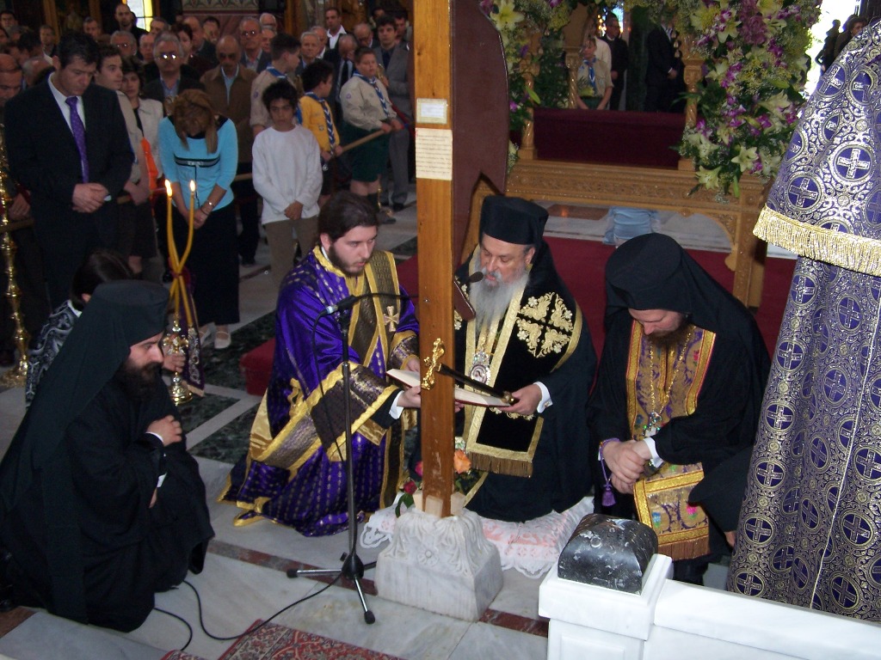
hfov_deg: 49.0
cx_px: 440
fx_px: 967
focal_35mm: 38
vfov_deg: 37.7
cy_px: 330
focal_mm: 6.3
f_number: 2.8
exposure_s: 1/60
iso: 140
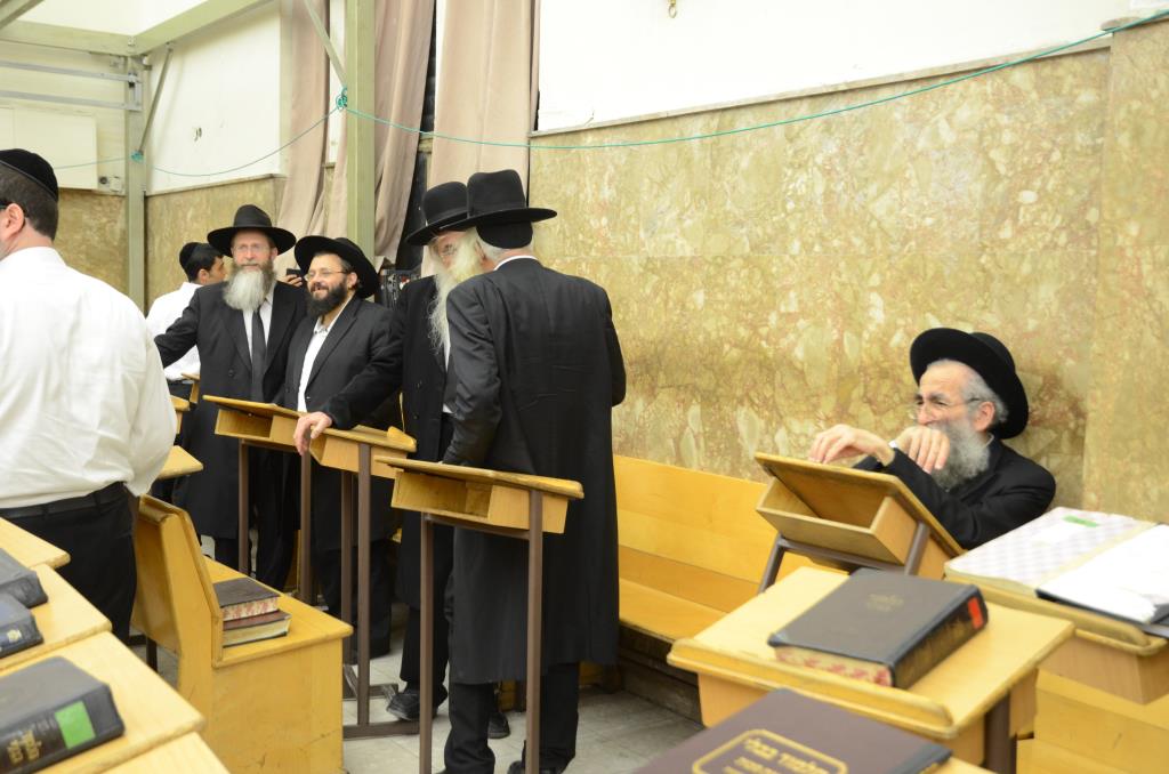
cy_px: 387
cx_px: 584
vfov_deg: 34.1
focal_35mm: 39
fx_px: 1264
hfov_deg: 49.6
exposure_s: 1/80
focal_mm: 26
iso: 1000
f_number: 5
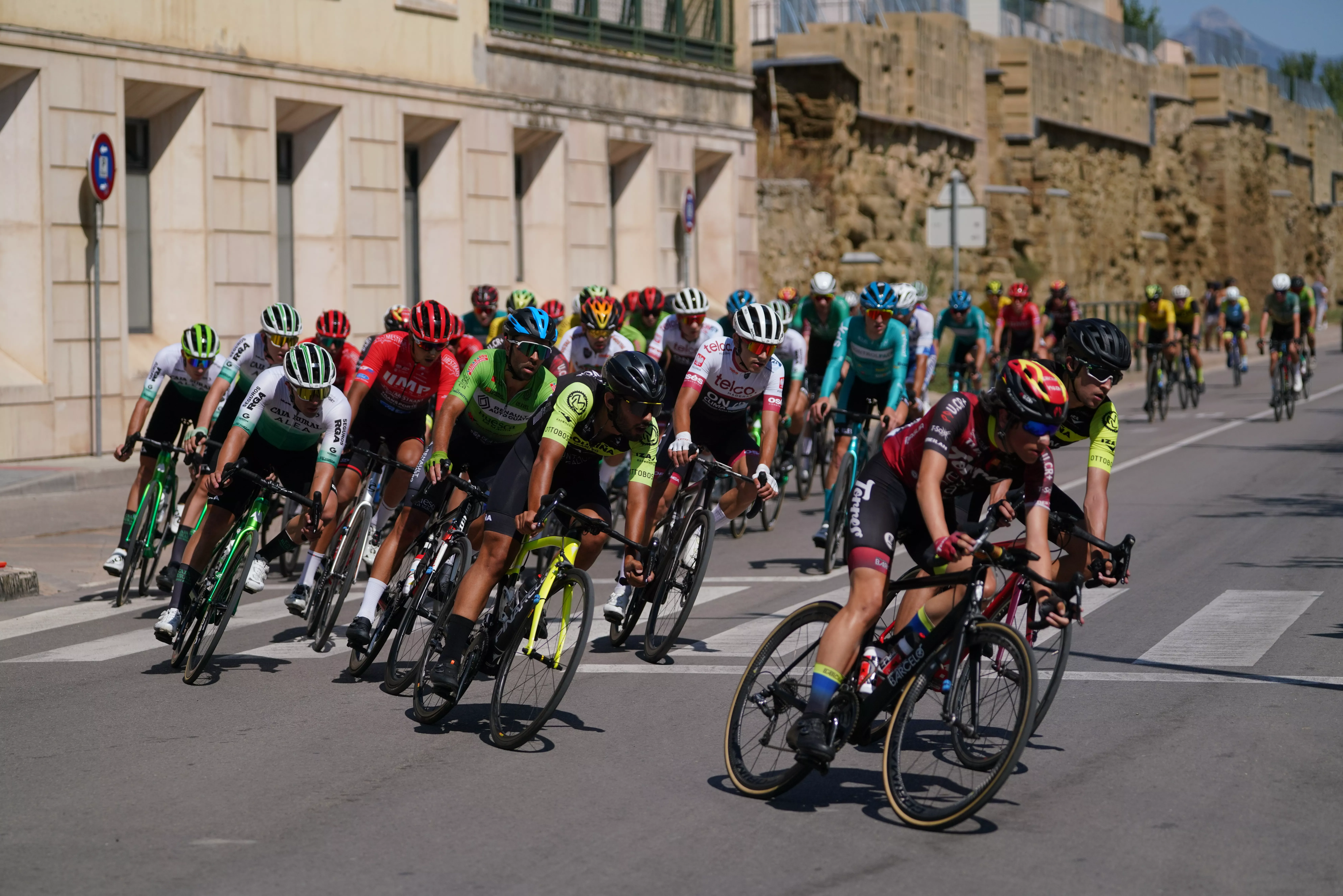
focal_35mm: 129
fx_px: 4813
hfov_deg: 15.9
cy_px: 448
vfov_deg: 10.6
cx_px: 672
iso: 400
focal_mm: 129
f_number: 4
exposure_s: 1/8000
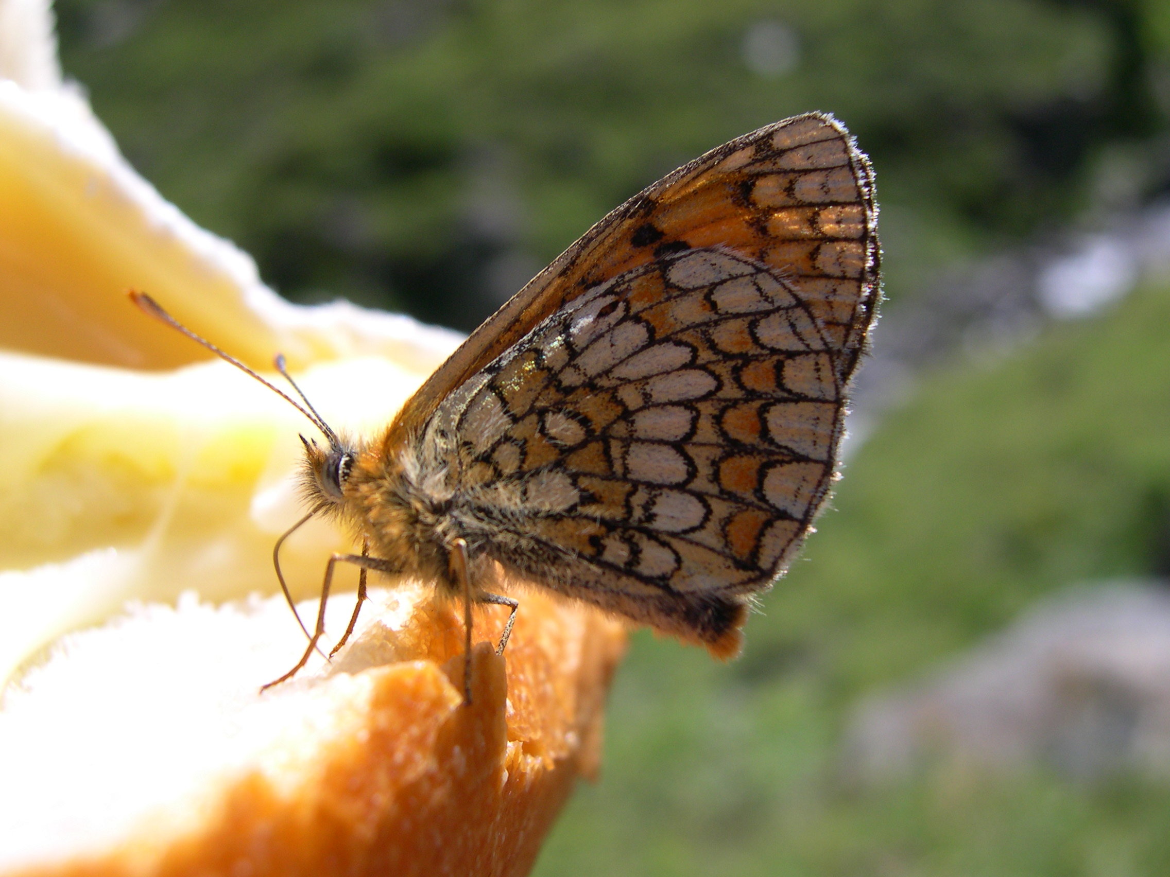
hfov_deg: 49.0
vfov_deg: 37.7
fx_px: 1284
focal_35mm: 38
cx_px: 585
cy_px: 438
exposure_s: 1/163
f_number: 7.6
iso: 100
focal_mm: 8
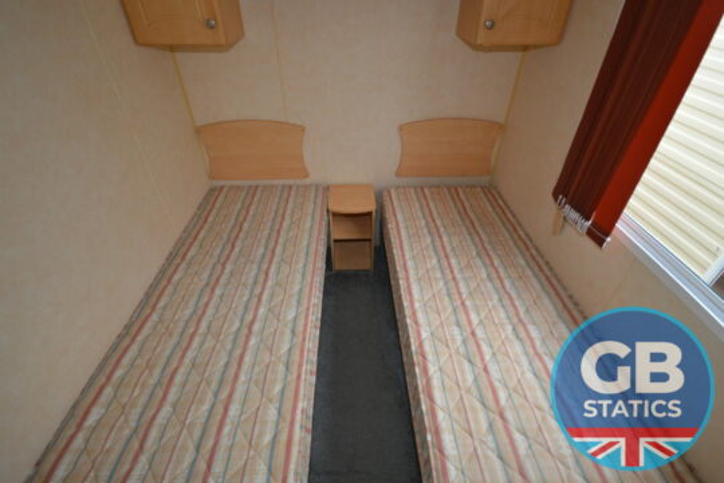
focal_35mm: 17
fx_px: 347
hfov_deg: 92.4
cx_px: 362
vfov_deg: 69.7
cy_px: 242
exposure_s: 1/60
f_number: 4.2
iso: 500
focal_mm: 11.5
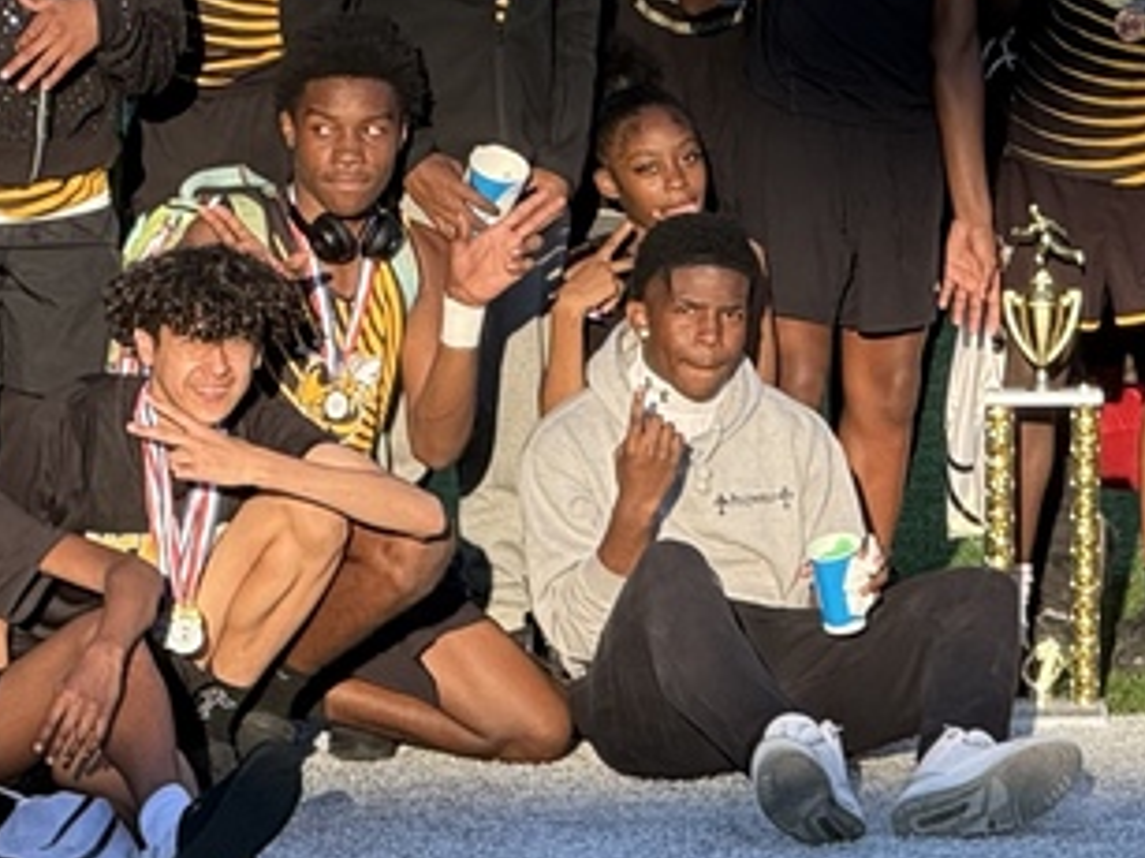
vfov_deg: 3.7
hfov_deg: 4.9
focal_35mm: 400
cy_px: 127
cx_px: 1164
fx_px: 13226
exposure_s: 1/385
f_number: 2.8
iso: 64
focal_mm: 15.66
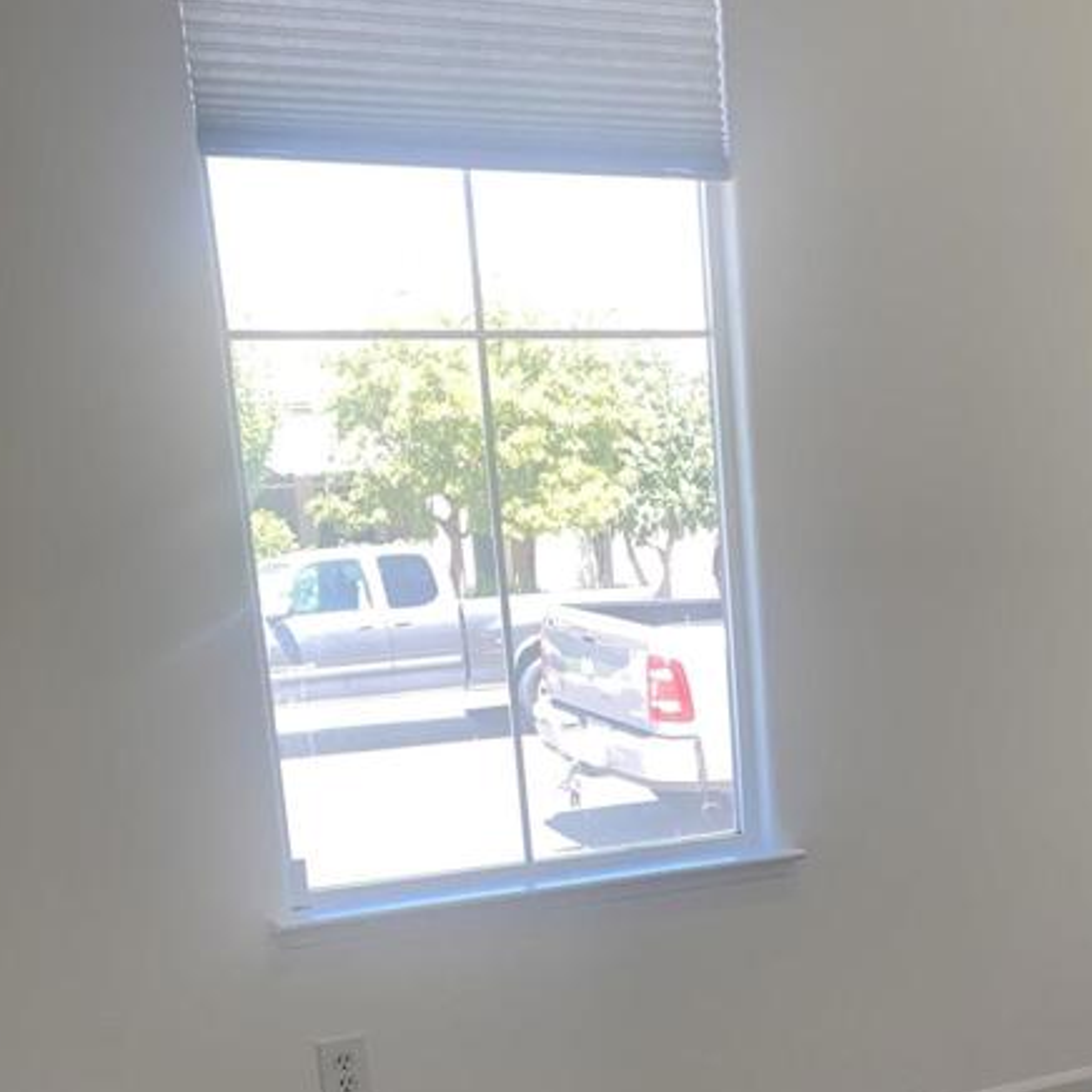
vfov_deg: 30.0
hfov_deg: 31.2
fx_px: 1927
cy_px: 1029
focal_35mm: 54
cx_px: 801
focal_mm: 4.25
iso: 40
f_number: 1.8
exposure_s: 1/120
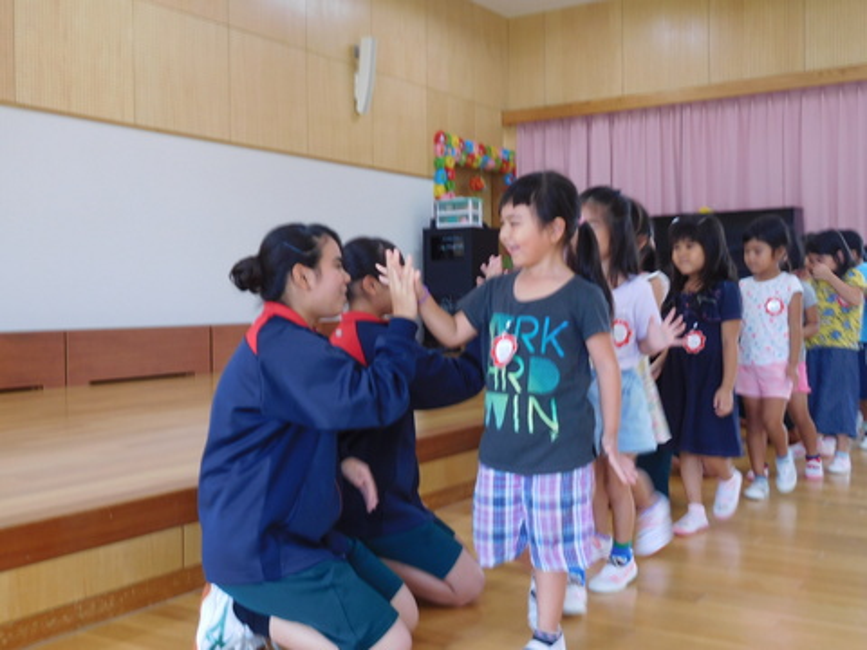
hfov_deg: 46.8
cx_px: 434
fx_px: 1002
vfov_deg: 36.0
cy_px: 325
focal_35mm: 40
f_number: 3.9
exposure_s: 1/30
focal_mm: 7.1
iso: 140
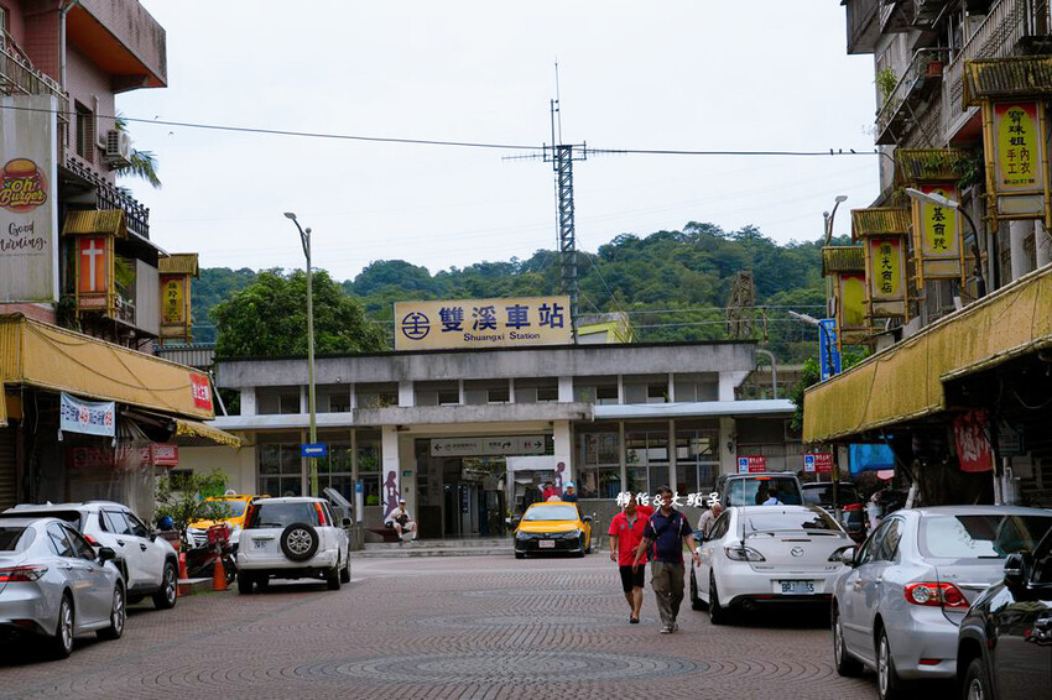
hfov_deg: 33.9
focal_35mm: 59
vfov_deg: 23.0
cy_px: 350
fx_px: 1723
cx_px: 526
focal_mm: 59
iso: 320
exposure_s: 1/640
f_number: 8
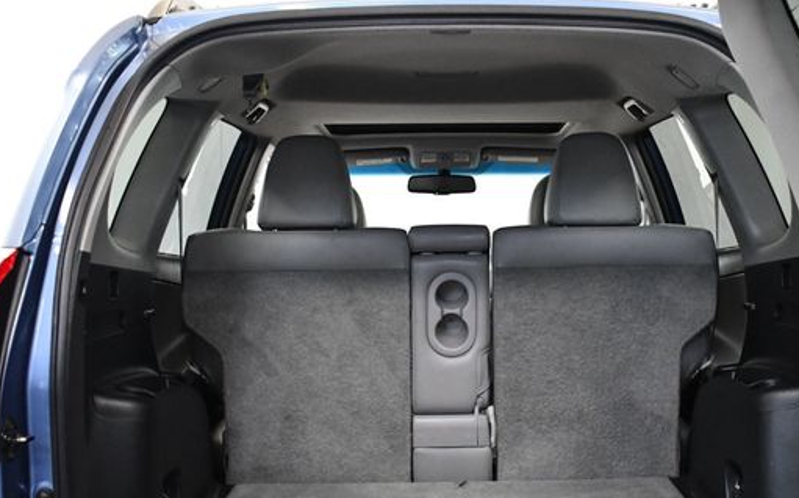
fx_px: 1001
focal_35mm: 46
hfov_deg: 43.4
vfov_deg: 27.8
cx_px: 457
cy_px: 333
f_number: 3.5
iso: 2800
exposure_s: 1/125
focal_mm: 18
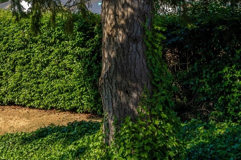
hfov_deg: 26.2
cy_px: 25
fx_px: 469
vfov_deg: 19.2
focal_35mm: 70
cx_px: -37
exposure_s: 1/320
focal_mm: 24
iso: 100
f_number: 7.1
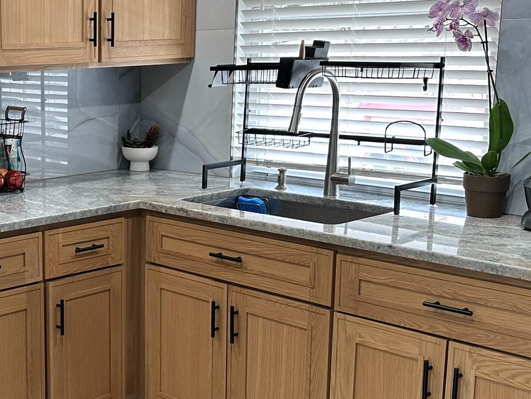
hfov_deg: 31.2
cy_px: 210
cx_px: -1
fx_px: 875
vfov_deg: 25.7
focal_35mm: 57
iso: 160
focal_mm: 6.86
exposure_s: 1/60
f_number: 1.78
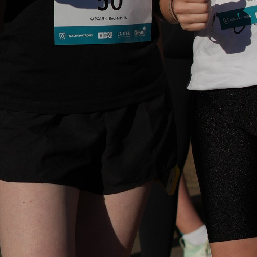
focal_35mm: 229
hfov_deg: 7.6
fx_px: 1924
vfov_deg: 7.6
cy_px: 36
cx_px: 285
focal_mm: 50
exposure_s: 1/8000
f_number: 2.8
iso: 100
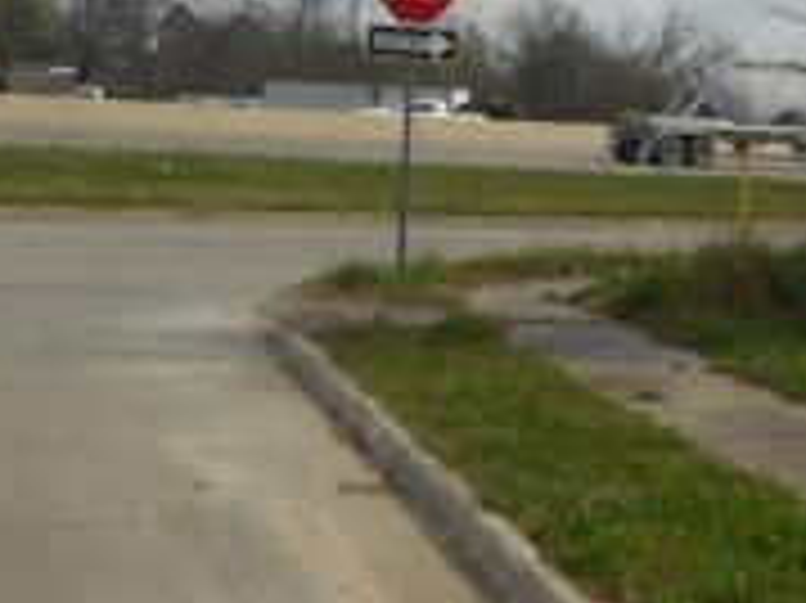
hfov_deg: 23.3
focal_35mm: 84
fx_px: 1955
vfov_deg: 17.2
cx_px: 419
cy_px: 11
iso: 80
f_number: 3.8
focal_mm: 5.3
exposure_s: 1/1250
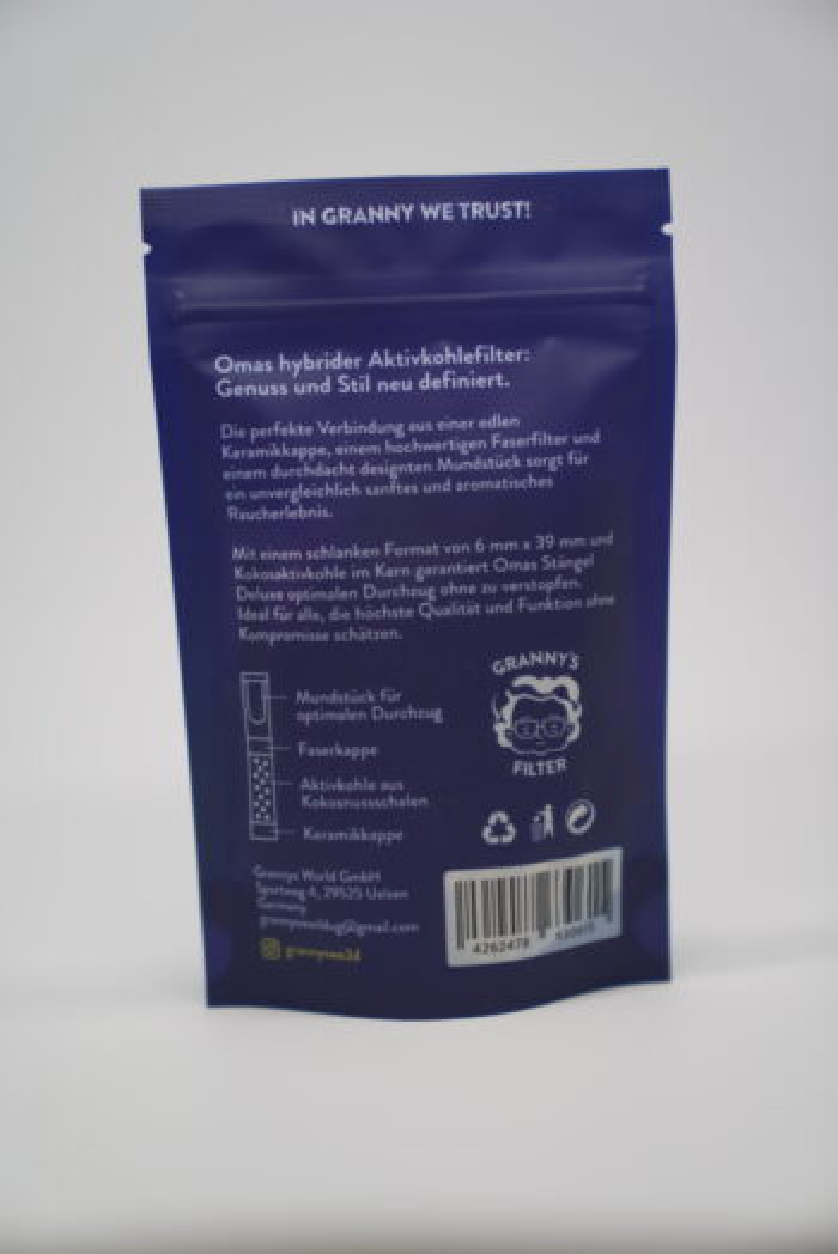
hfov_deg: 19.5
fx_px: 2441
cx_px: 419
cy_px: 627
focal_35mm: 70
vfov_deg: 28.8
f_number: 2.8
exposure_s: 1/100
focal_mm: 70
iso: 100
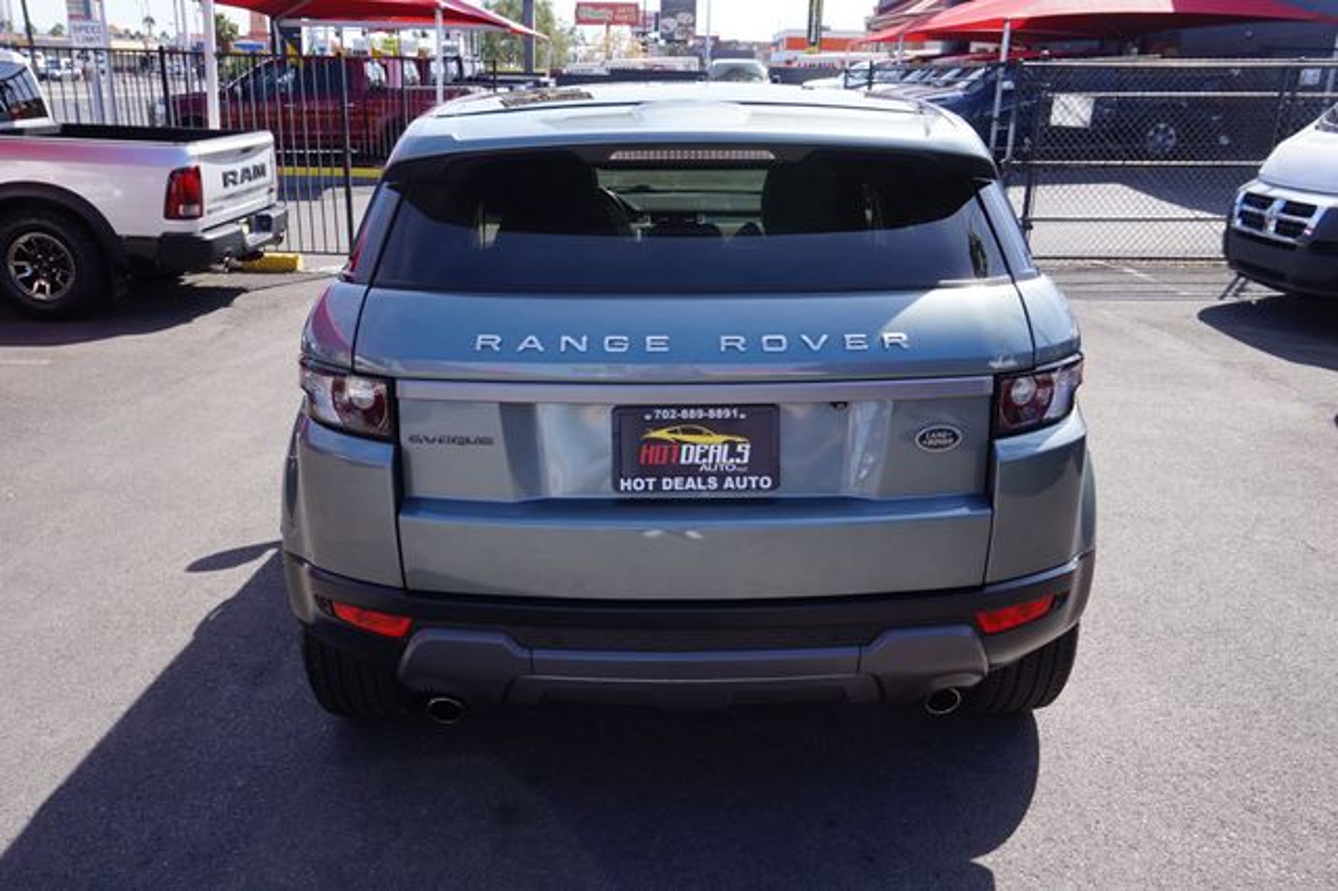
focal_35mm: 30
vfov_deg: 43.6
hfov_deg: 62.0
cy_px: 446
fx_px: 1114
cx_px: 669
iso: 100
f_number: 9
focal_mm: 20
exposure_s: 1/80
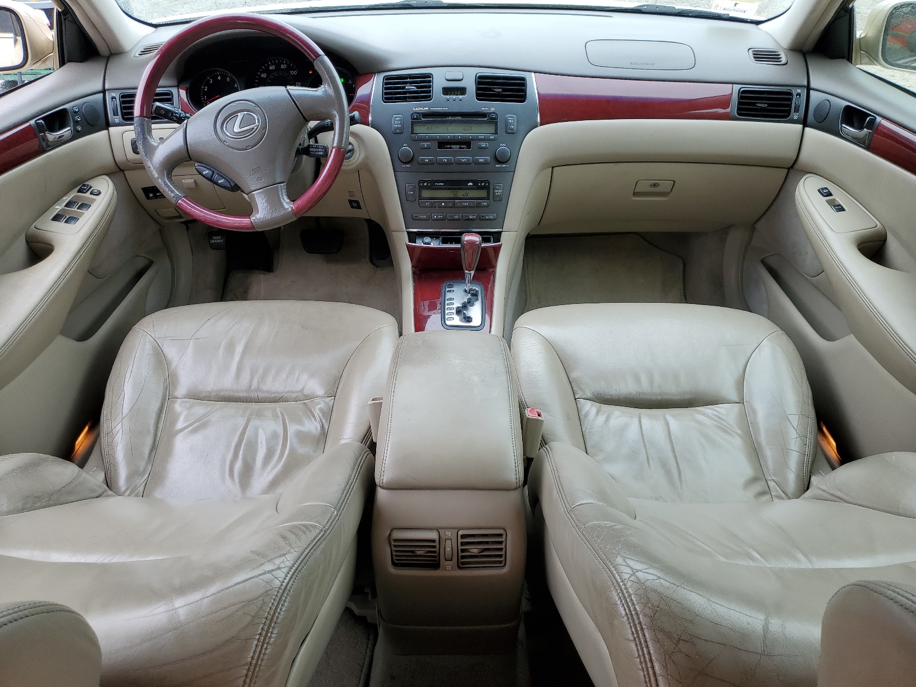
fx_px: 688
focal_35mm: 26
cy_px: 344
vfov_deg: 53.1
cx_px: 458
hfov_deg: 67.3
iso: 50
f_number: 1.5
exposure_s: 1/250
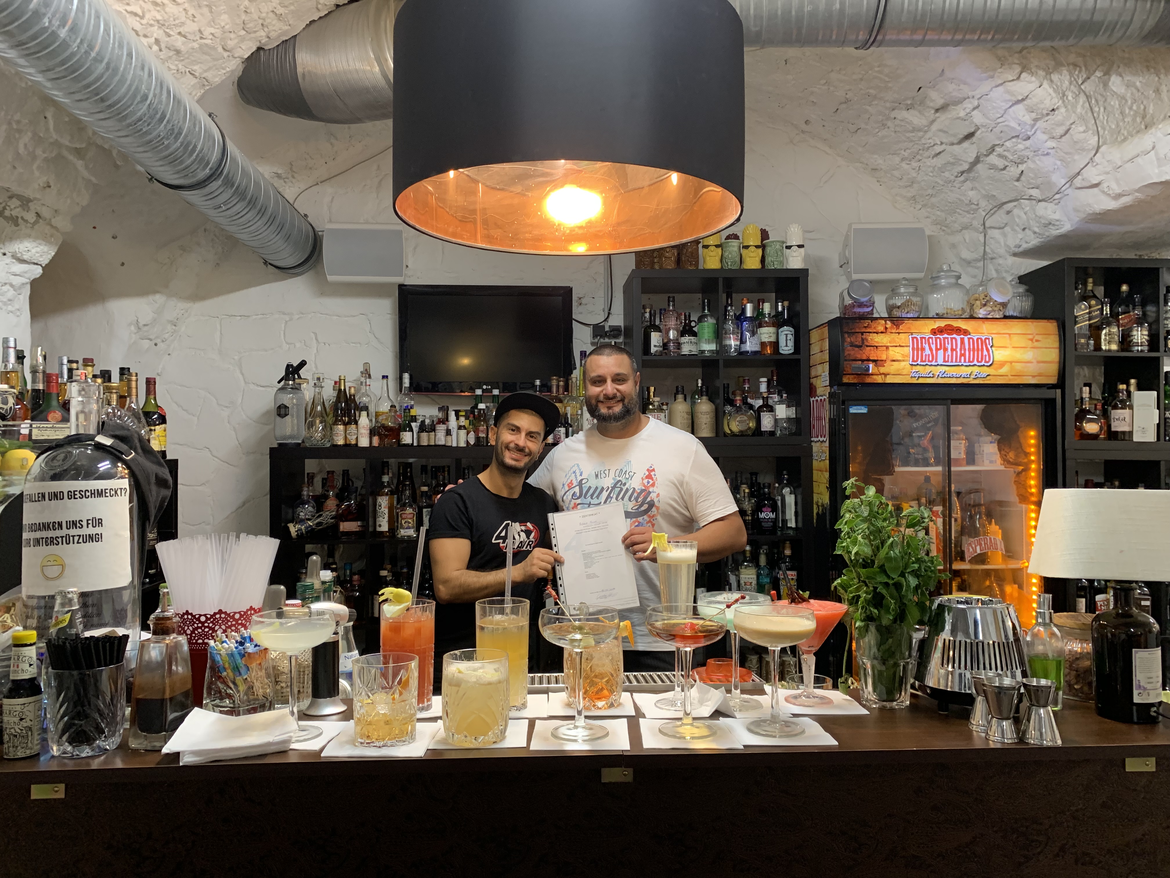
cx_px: 585
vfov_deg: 53.1
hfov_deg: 67.3
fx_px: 879
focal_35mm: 26
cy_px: 439
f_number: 1.8
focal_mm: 4.25
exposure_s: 1/50
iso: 160
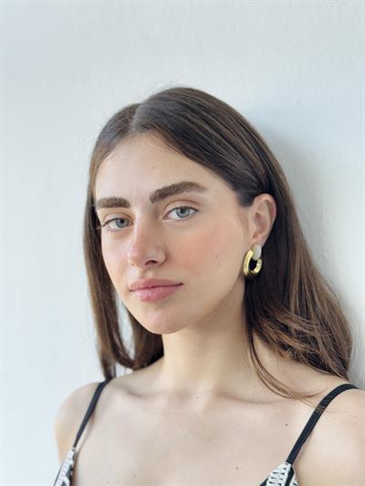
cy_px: 243
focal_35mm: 48
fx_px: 675
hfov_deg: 30.3
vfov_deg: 39.6
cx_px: 182
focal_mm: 6.76
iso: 100
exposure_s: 1/91
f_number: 1.78
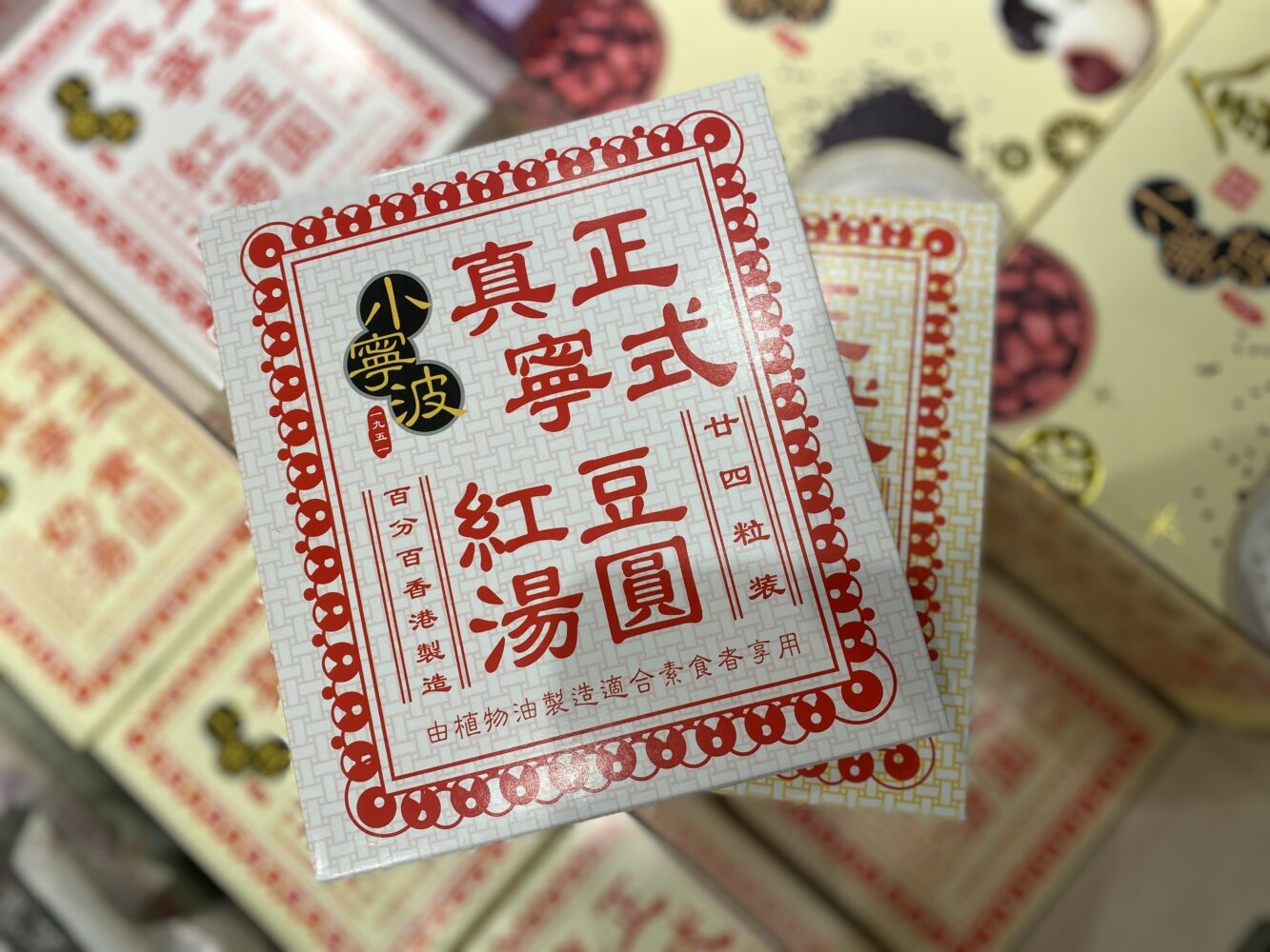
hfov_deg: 67.3
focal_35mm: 26
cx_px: 635
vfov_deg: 53.1
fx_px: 954
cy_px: 476
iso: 32
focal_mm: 4.25
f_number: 1.8
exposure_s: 1/101
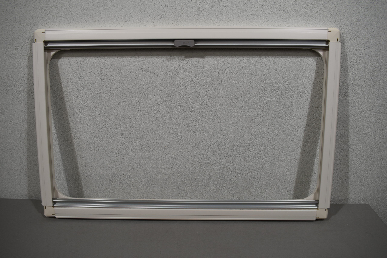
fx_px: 322
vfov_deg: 43.6
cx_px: 194
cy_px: 129
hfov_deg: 61.9
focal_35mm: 30
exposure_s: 1/125
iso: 200
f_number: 5.6
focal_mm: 20
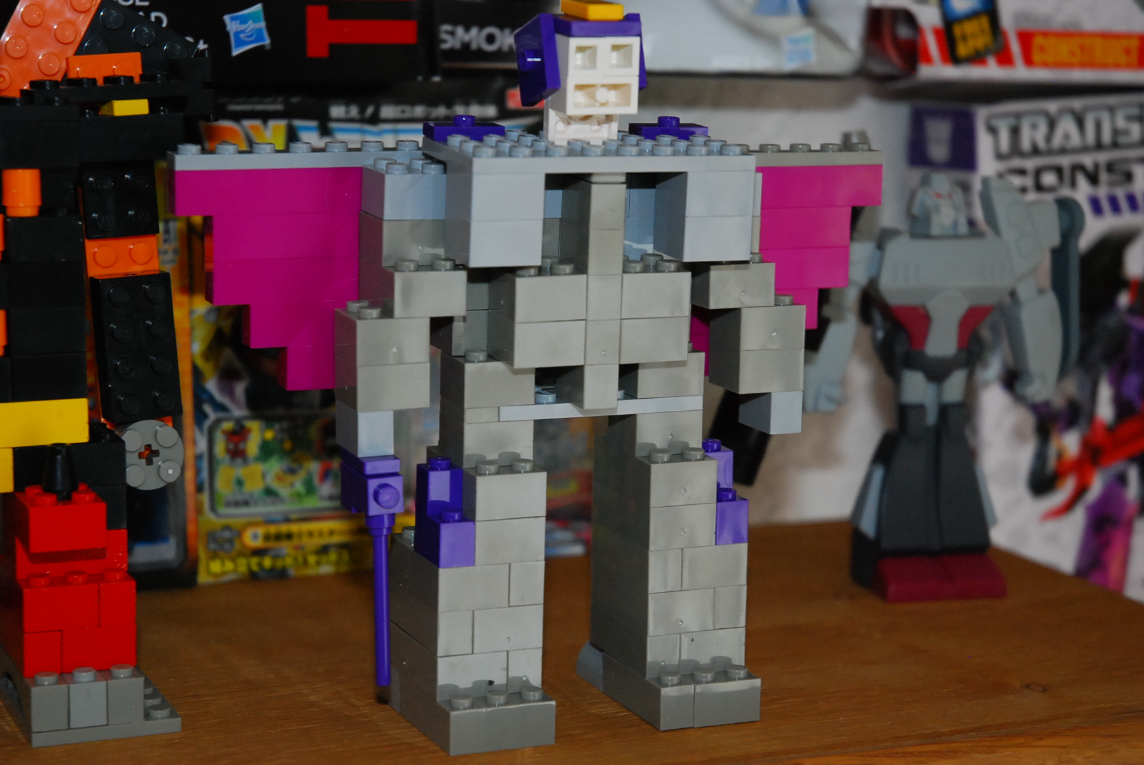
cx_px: 563
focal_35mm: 84
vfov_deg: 16.3
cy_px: 370
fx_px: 2672
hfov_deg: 24.2
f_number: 4.5
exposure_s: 1/50
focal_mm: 52
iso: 800
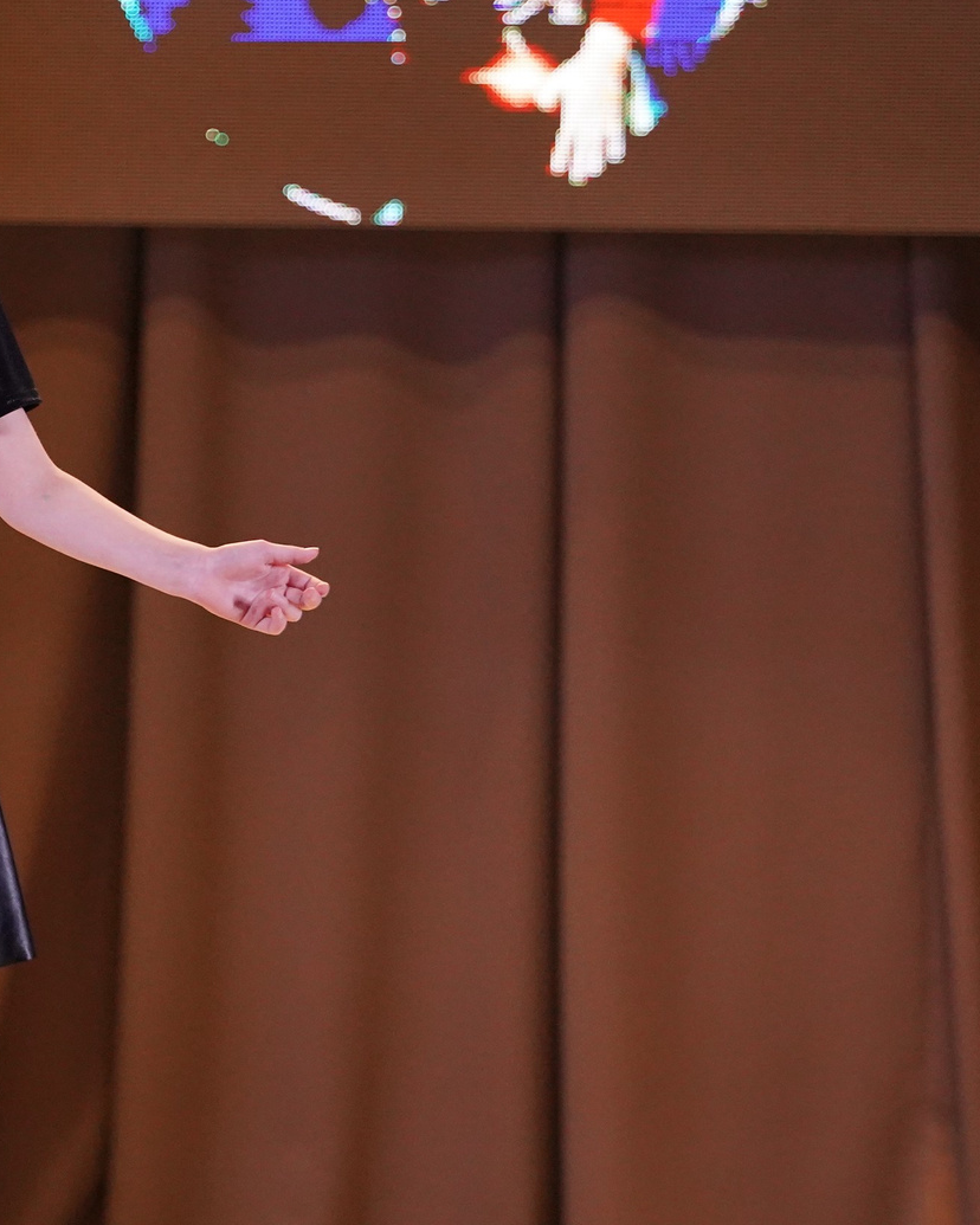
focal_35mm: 304
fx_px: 11022
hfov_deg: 5.1
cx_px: -138
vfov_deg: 6.4
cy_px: 626
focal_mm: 131
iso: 3200
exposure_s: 1/500
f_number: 4
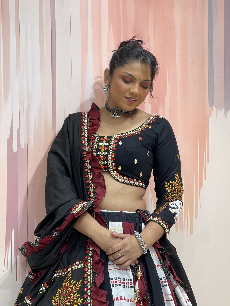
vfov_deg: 30.3
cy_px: 153
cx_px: 115
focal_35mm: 64
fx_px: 567
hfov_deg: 22.9
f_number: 2.2
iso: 32
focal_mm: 7.5
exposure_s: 1/100
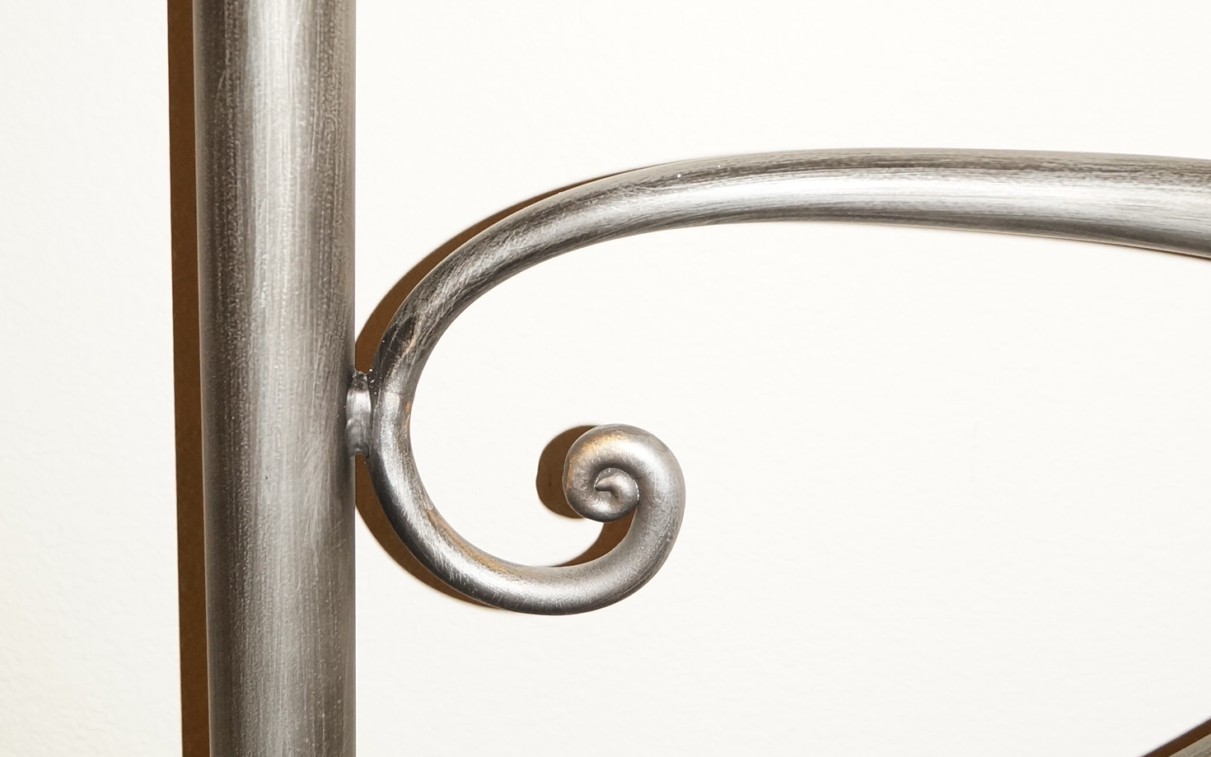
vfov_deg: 21.3
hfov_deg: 33.5
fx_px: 2013
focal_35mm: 61
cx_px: 620
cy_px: 306
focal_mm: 24
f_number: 4
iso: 800
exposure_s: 1/60
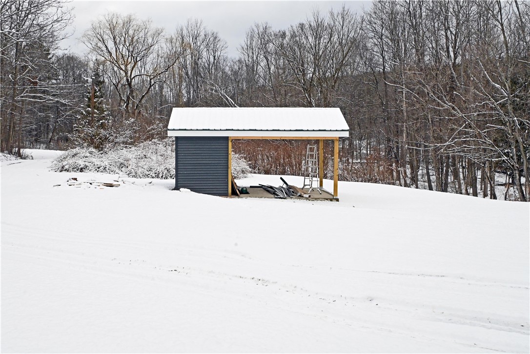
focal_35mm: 42
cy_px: 177
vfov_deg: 31.9
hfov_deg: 46.4
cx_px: 265
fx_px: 618
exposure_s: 1/1000
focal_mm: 28
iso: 3200
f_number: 18
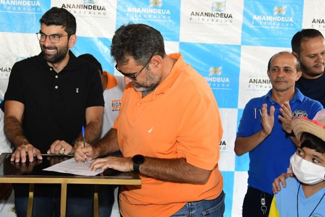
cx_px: 131
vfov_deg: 28.1
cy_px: 104
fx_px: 434
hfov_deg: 40.9
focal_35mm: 48
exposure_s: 1/125
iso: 2500
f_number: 4.5
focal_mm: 26
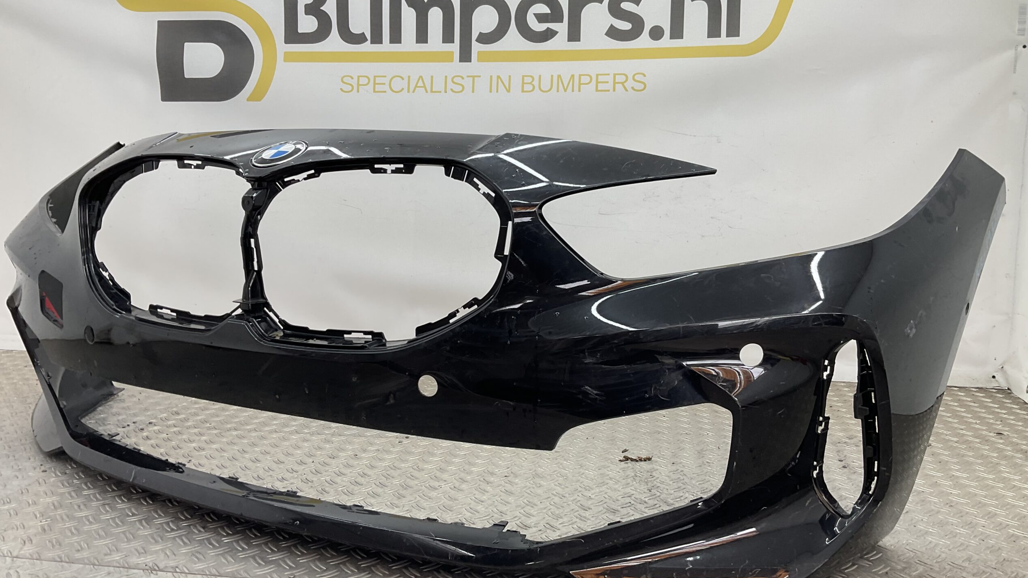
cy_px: 294
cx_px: 520
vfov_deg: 36.7
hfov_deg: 61.0
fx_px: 872
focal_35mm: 32
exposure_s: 1/100
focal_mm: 3
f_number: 1.8
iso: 20
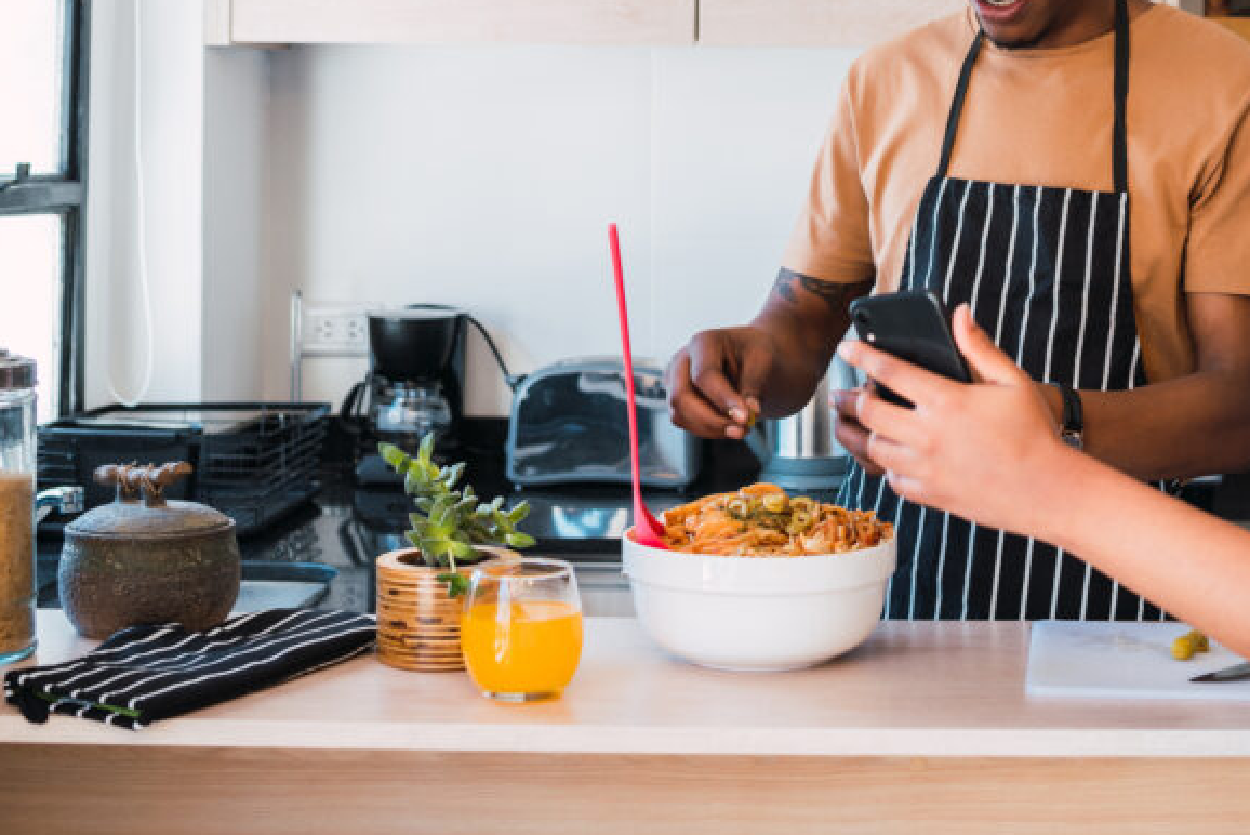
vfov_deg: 21.6
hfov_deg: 31.7
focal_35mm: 62
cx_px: 962
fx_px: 2154
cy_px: 122
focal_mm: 35
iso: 250
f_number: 3.5
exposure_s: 1/125
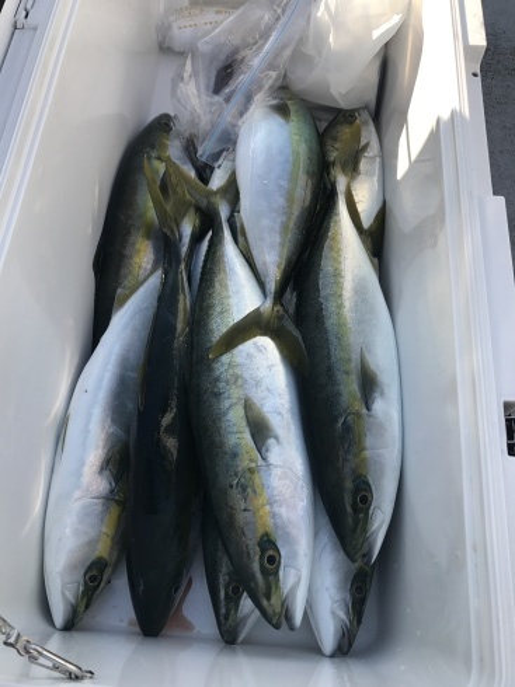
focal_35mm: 28
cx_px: 258
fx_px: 556
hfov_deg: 49.7
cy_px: 344
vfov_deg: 63.5
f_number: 1.8
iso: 20
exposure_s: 1/894
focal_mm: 3.99
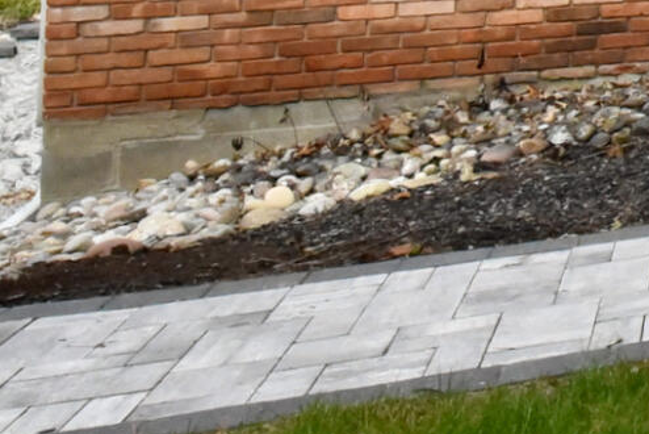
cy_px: -387
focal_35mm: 85
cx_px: 1550
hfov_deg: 14.9
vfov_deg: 14.0
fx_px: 1533
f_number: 16
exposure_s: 1/1250
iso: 4000
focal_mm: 14
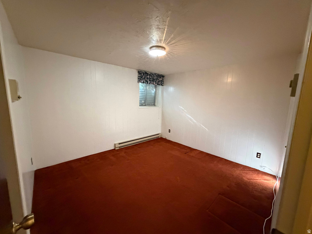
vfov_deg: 85.7
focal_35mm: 14
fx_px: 126
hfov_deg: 102.1
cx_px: 156
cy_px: 117
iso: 1000
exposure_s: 1/60
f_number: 2.2
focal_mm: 2.22
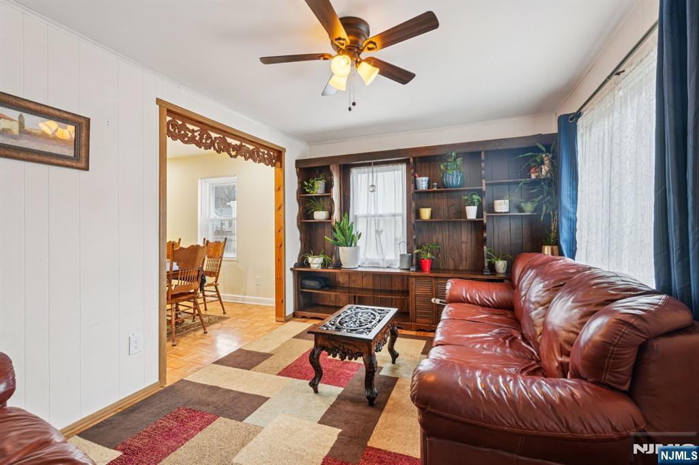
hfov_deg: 95.0
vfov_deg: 72.0
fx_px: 320
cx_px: 350
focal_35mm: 16
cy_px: 232
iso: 400
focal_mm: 16.5
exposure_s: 1/13
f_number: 9
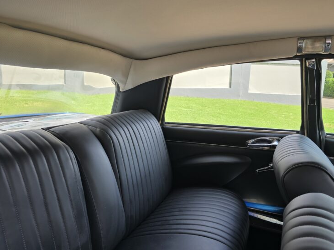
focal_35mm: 25
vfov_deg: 54.9
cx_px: 175
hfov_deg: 69.4
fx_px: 241
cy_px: 119
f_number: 1.7
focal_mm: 6.3
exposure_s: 1/262
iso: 12
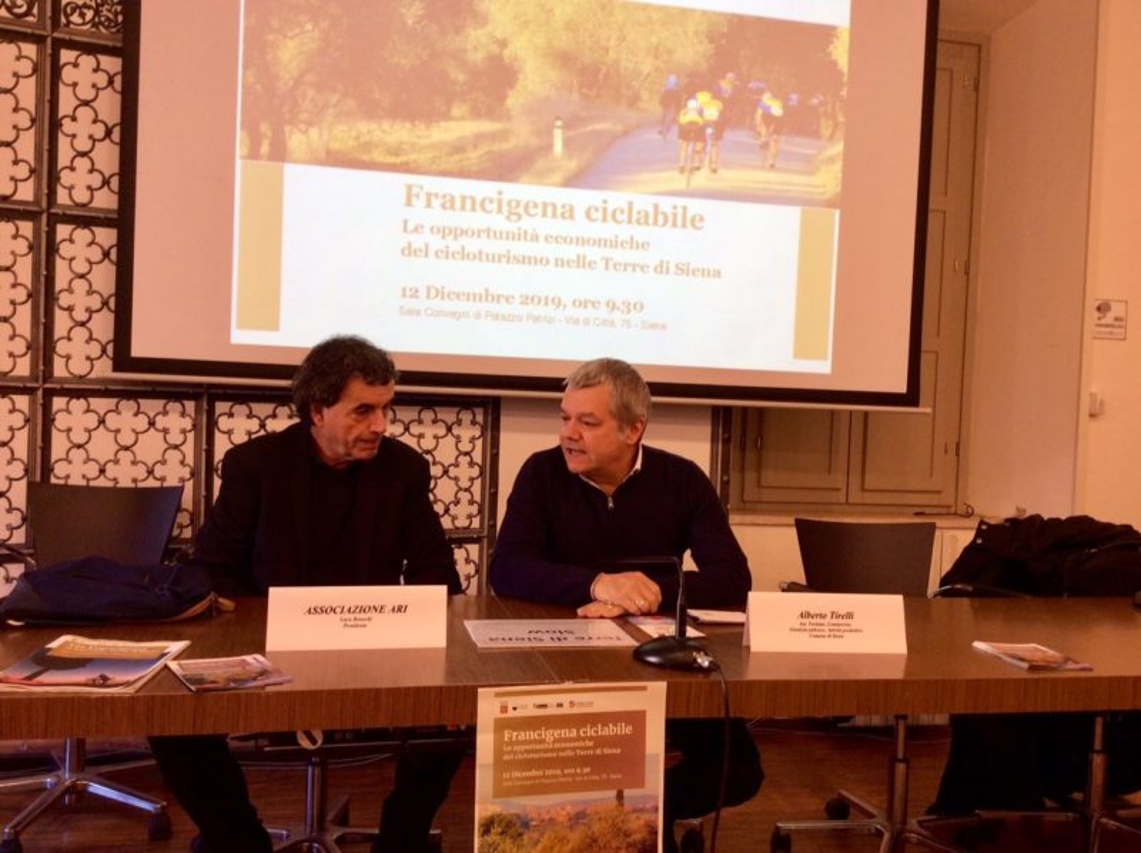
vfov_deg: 44.1
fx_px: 1054
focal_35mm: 32
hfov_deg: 56.9
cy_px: 426
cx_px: 570
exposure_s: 1/25
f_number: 2.4
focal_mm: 3.3
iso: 50
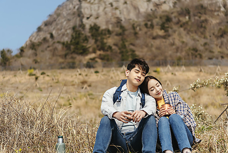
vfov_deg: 21.9
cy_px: 76
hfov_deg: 32.4
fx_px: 393
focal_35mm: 62
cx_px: 114
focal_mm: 62
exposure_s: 1/2500
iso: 100
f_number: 2.8
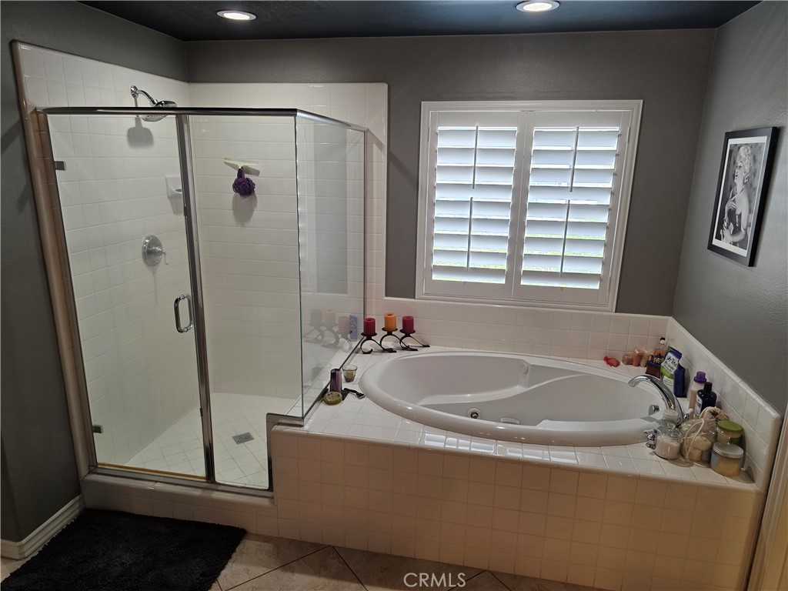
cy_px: 296
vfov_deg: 58.9
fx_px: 524
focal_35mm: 23
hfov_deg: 73.9
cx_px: 394
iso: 125
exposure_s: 1/120
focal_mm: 6.3
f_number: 1.7
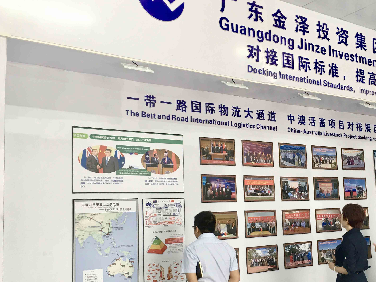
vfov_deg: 35.0
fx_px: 445
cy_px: 176
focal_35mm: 41
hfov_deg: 45.1
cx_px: 250
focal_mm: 4.15
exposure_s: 1/17
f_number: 2.2
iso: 32
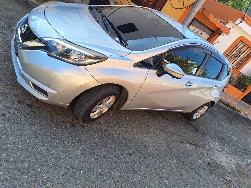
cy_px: 94
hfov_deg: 73.9
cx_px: 126
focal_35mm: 23
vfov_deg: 58.9
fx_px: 167
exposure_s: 1/654
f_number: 1.8
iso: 40
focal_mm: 5.54
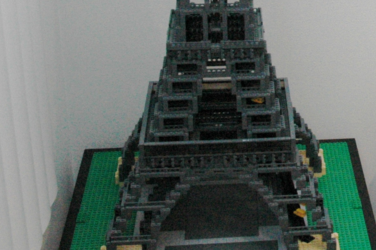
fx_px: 1127
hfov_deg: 17.9
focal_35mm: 108
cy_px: -24
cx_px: 472
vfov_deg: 12.4
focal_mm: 22
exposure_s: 1/60
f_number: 5.6
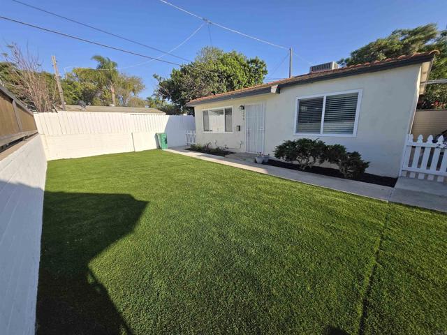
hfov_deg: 106.2
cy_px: 168
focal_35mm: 13
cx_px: 224
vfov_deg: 89.9
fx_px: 168
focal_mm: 1.7
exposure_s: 1/1022
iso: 25
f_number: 2.2
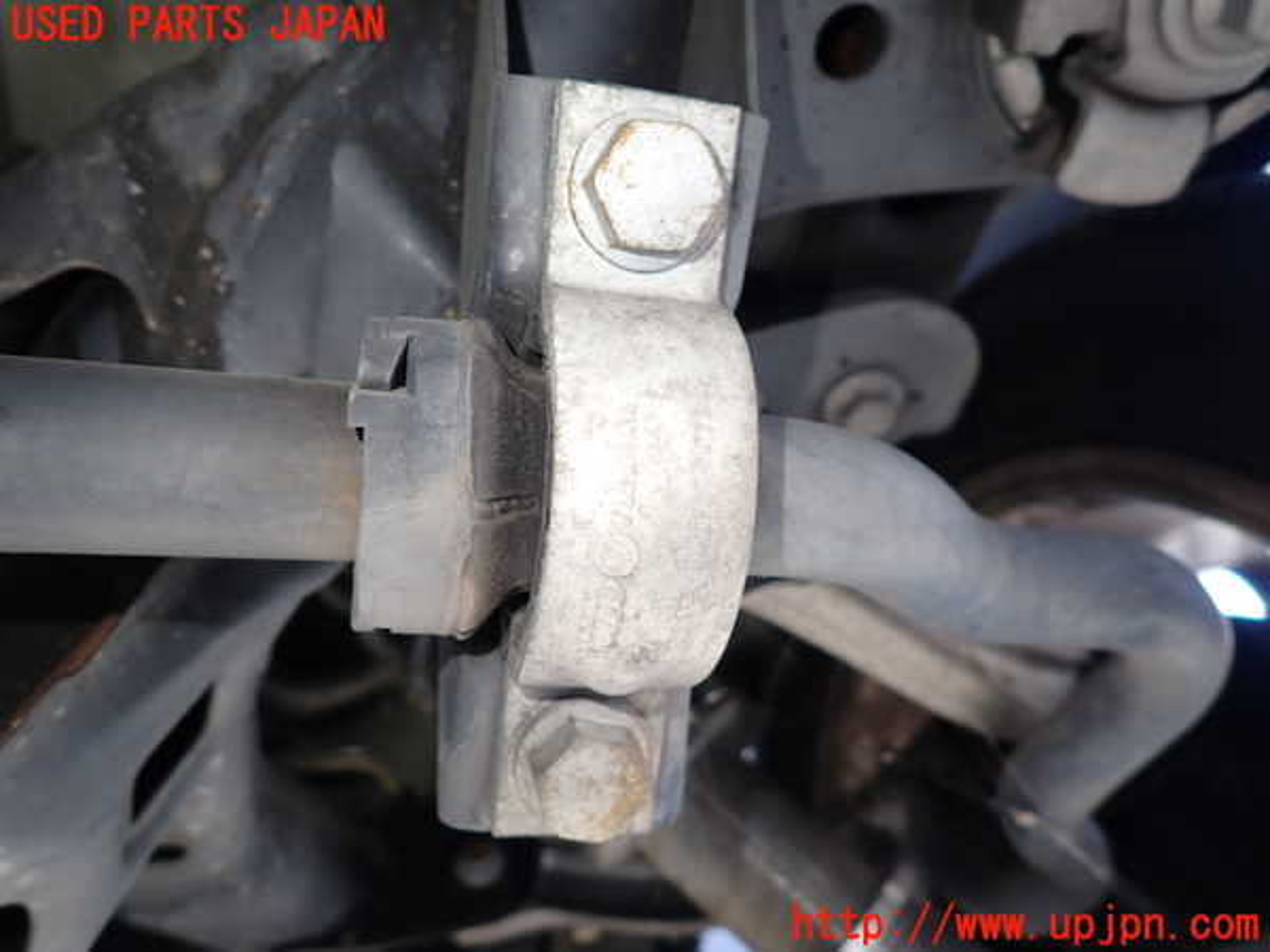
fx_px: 917
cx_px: 635
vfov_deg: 54.9
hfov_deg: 69.4
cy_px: 476
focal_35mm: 25
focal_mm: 4.5
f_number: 2
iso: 200
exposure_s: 1/40
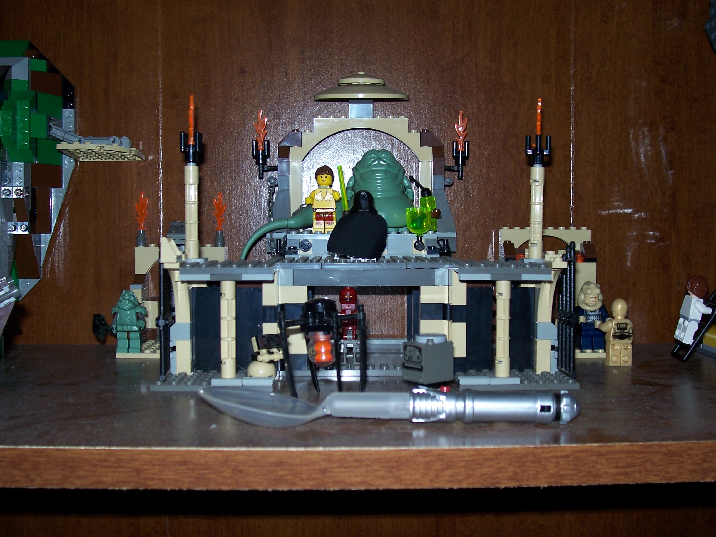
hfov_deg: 44.8
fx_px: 869
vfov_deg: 34.3
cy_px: 268
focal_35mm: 42
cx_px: 358
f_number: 3
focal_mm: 7
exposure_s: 1/60
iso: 80
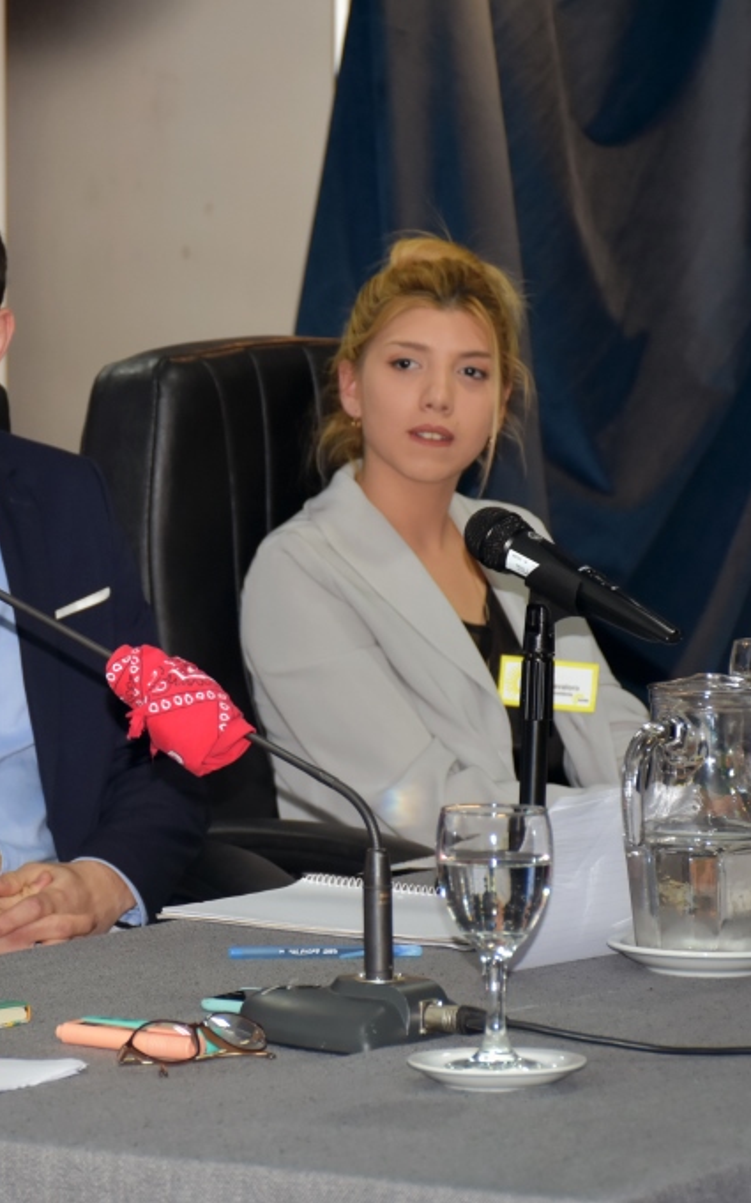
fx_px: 5278
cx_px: 16
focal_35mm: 161
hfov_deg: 8.1
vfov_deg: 13.0
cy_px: 602
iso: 800
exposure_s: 1/60
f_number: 5
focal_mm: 70
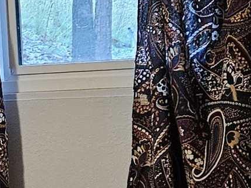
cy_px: 227
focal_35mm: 164
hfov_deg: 11.3
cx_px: -176
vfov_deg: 8.9
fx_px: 1189
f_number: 1.8
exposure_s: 1/40
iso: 500
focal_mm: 5.4
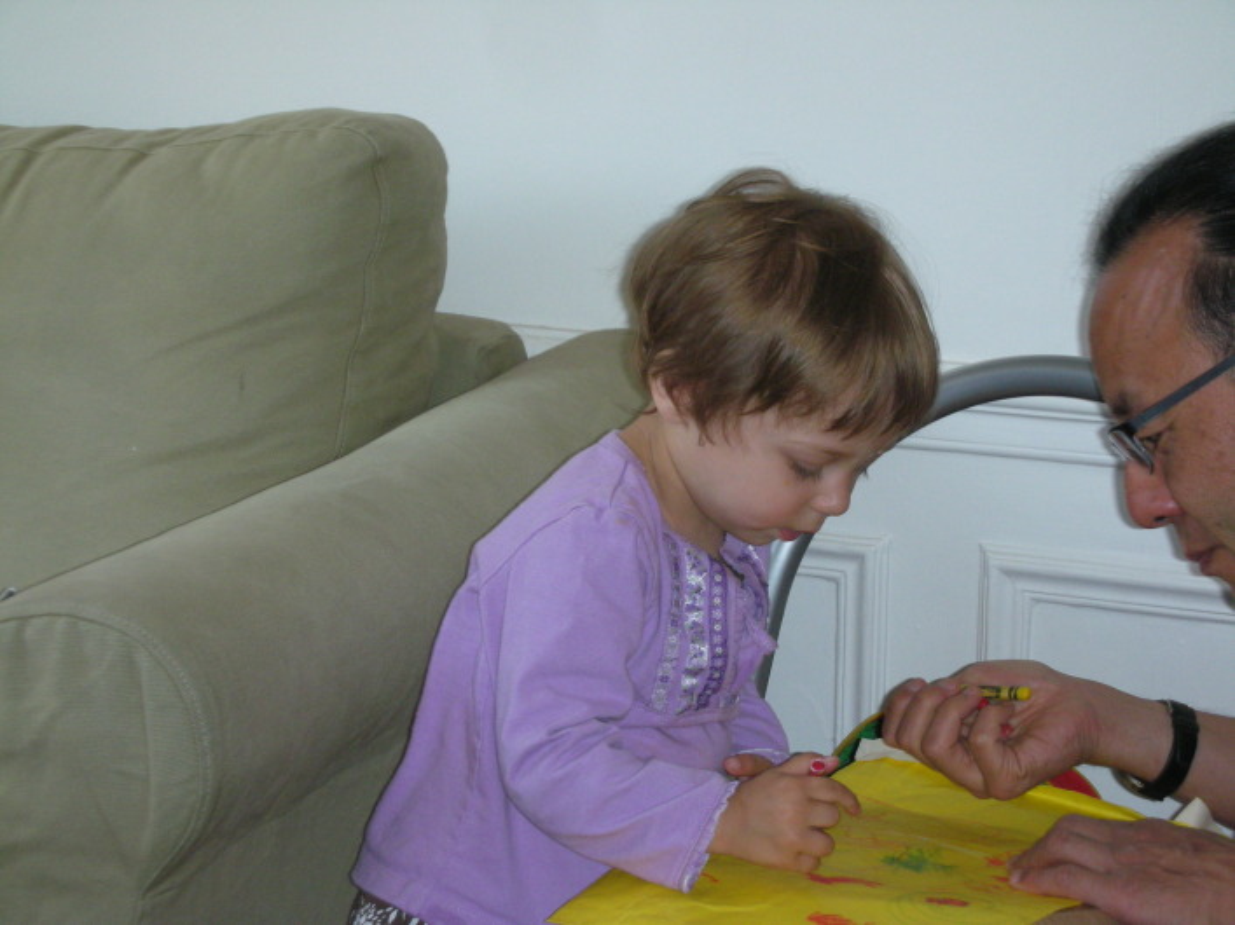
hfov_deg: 18.7
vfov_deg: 14.1
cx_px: 618
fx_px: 3745
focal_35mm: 105
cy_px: 462
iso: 185
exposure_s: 1/120
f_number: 5
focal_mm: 17.4
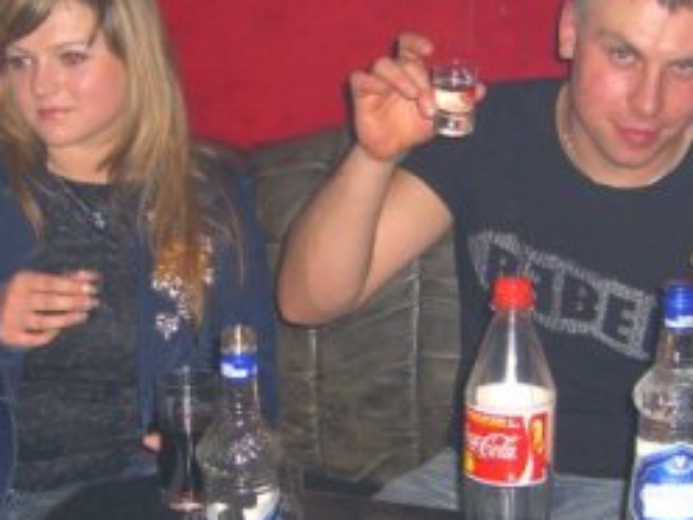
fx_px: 1842
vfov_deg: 16.1
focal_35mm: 92
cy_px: 268
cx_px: 324
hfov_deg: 21.3
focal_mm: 7.9
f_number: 2.8
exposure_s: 1/60
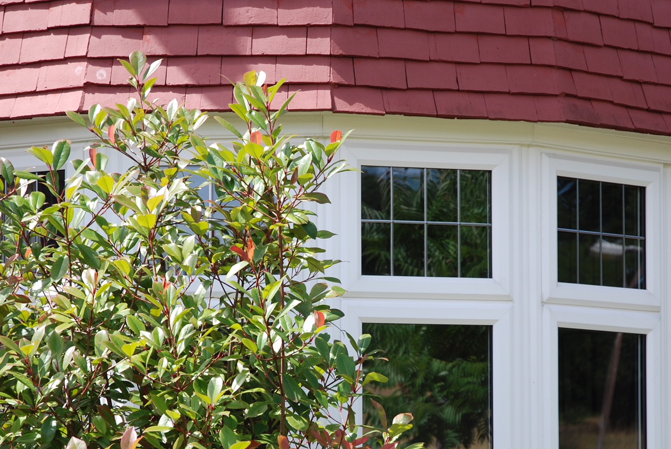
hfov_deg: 14.2
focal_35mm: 144
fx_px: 2687
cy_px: 359
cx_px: 359
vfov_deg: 9.5
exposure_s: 1/400
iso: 200
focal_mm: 60
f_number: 5
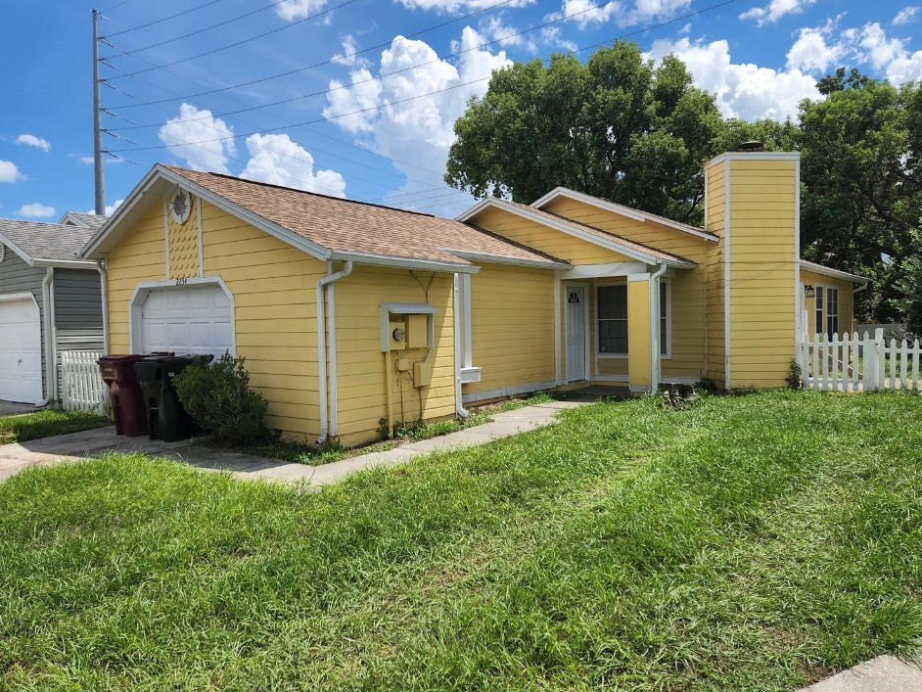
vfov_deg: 54.9
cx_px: 494
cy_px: 339
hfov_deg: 69.3
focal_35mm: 25
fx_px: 666
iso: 20
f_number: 1.8
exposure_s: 1/1946
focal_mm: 5.4
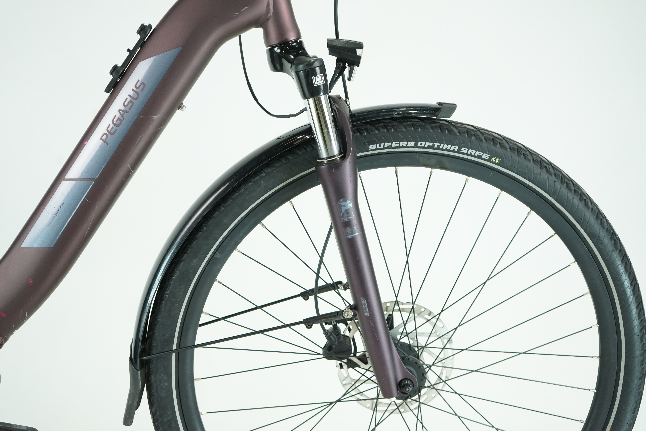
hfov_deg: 43.6
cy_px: 216
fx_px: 807
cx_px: 323
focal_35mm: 45
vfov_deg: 29.9
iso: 2000
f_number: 5
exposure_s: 1/200
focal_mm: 45
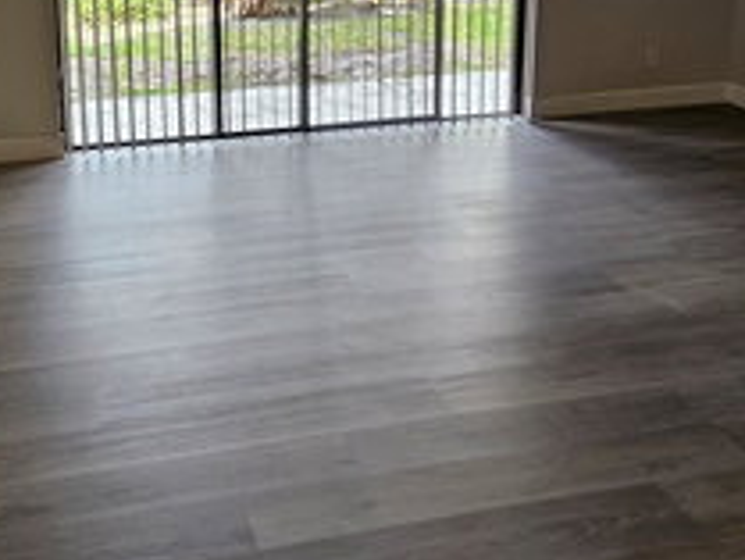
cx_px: 255
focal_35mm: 47
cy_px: 32
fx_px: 1012
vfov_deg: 29.3
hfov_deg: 40.0
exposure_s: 1/120
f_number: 1.8
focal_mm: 5.4
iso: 100
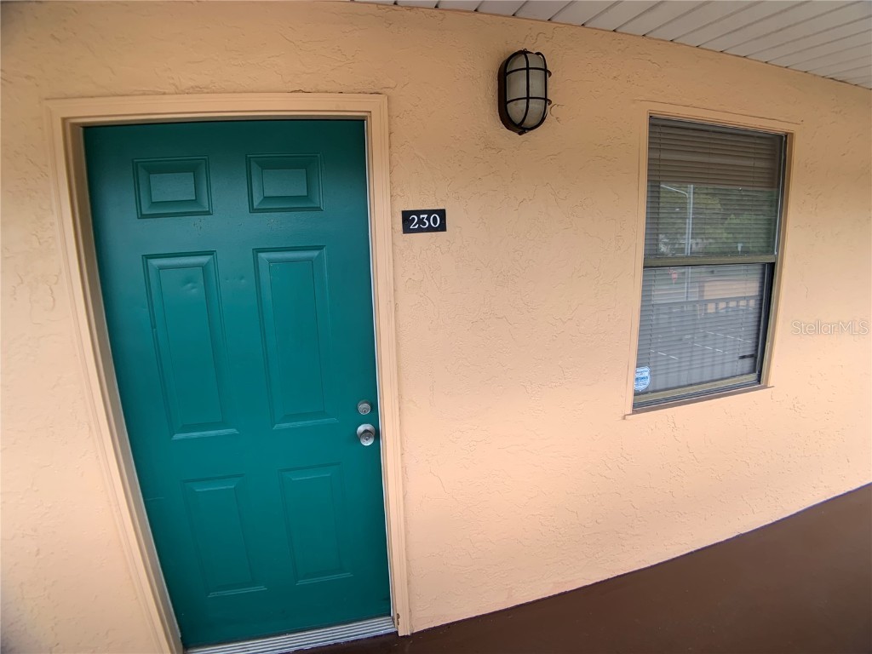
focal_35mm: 26
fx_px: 655
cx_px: 436
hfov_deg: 67.3
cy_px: 327
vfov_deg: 53.1
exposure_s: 1/121
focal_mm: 4.25
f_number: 1.8
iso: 25
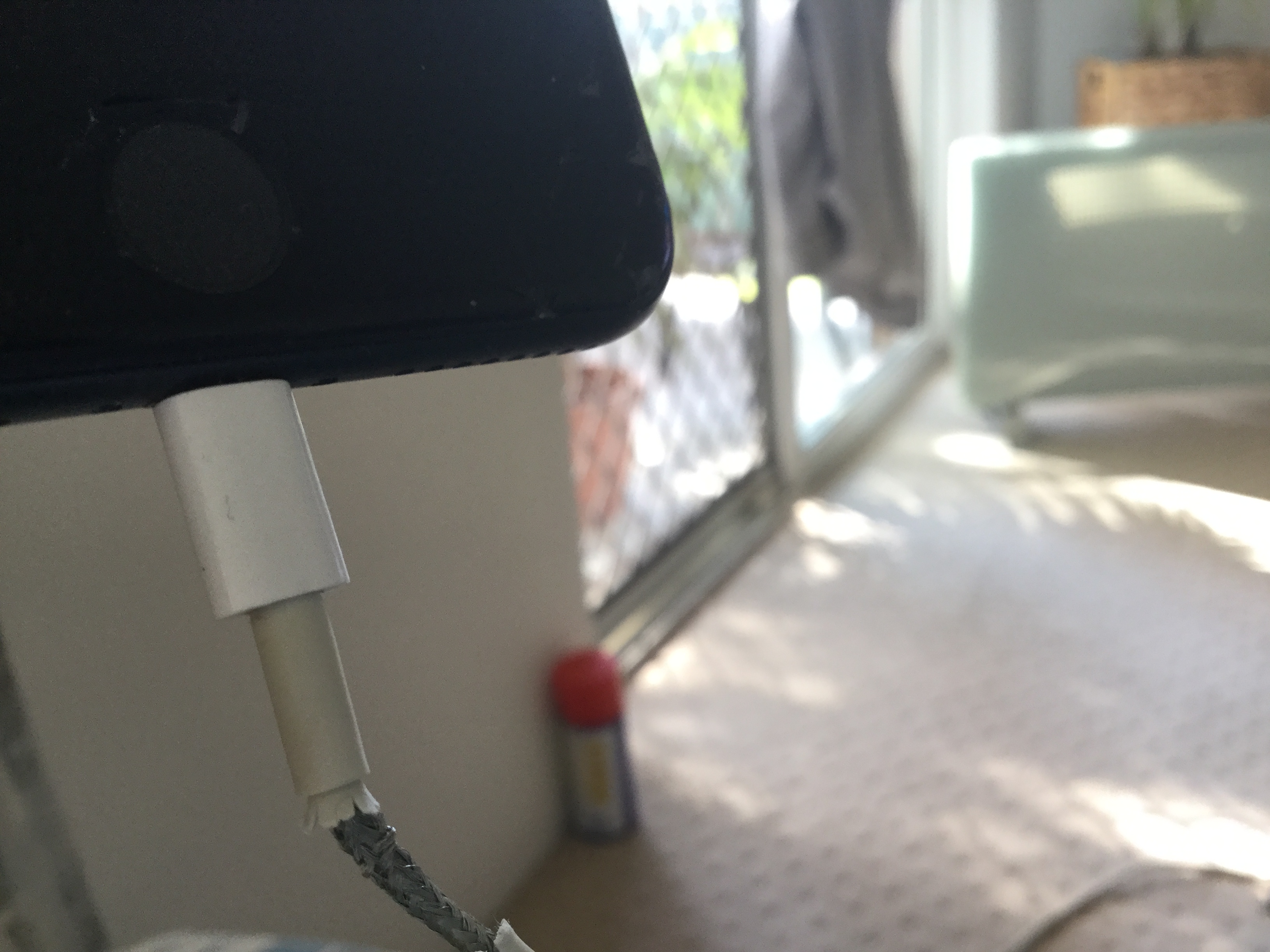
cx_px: 635
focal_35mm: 31
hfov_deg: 58.4
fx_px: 1137
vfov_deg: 45.4
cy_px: 476
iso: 80
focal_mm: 3.3
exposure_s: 1/33
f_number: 2.4
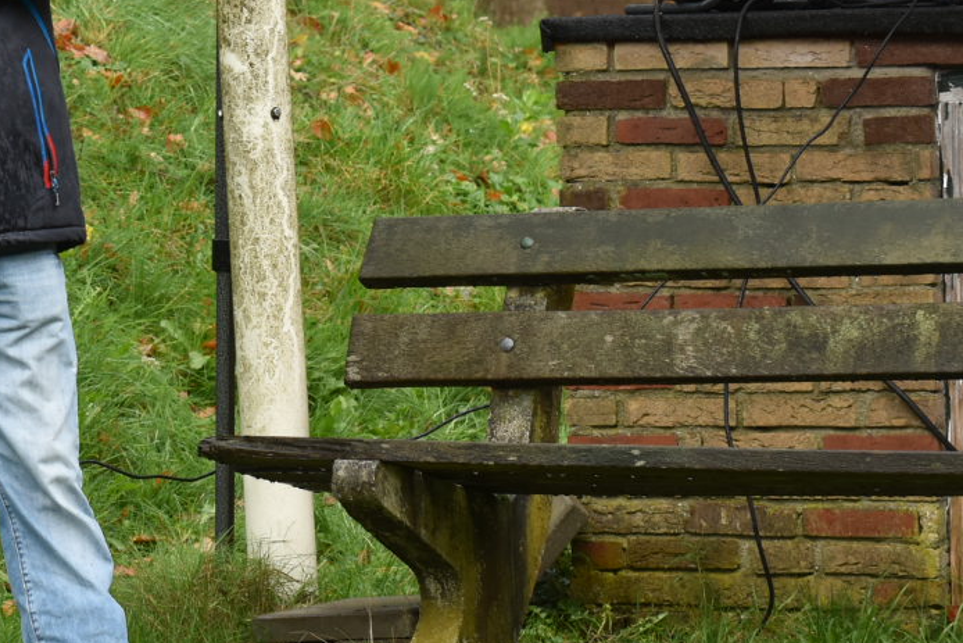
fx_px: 8053
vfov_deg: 4.6
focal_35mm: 301
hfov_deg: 6.8
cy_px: 189
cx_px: 289
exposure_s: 1/160
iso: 400
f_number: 6.3
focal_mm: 86
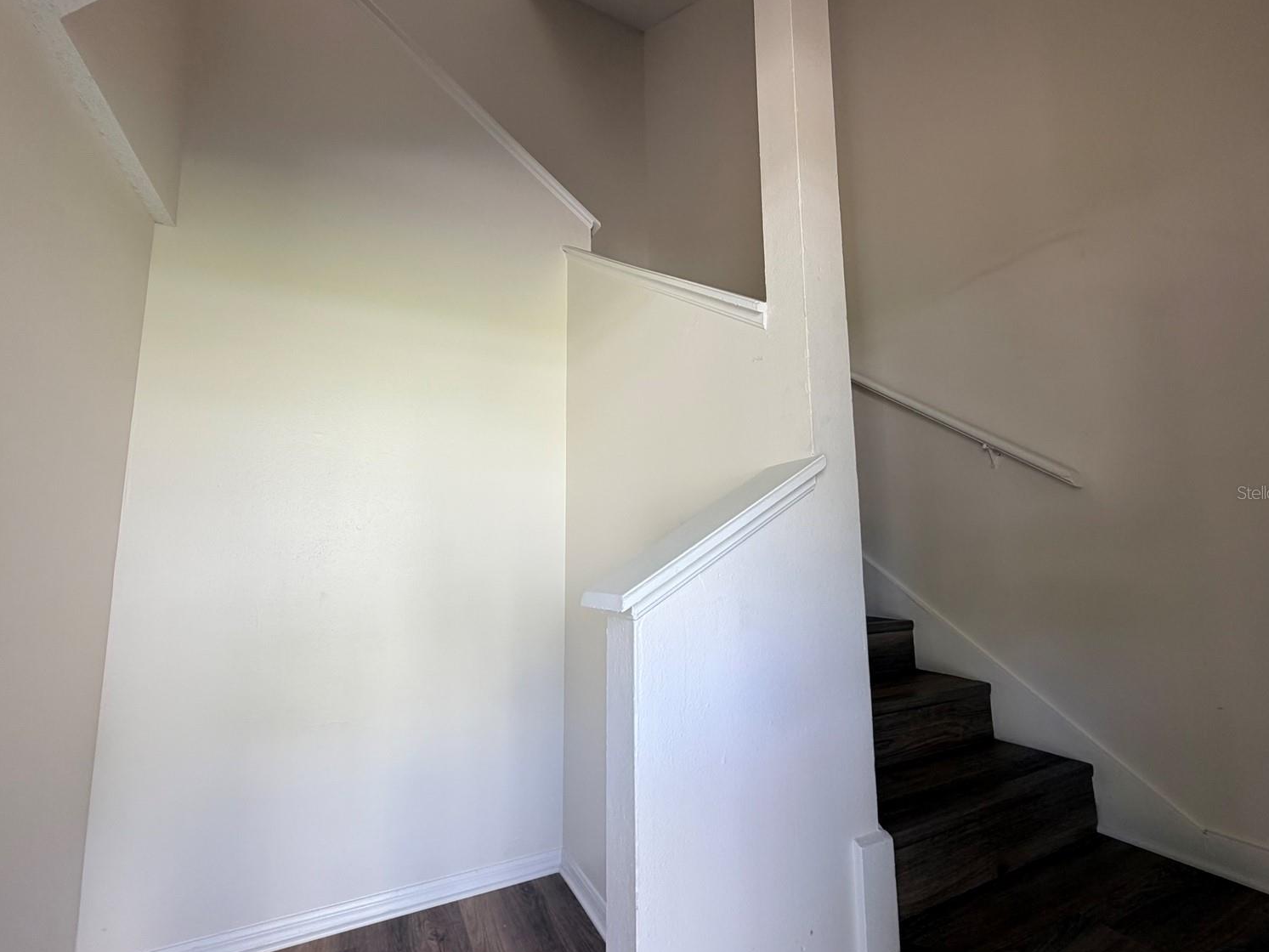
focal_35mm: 15
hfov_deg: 98.2
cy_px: 492
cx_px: 637
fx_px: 550
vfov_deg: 81.7
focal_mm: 2.22
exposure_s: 1/121
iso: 100
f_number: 2.2
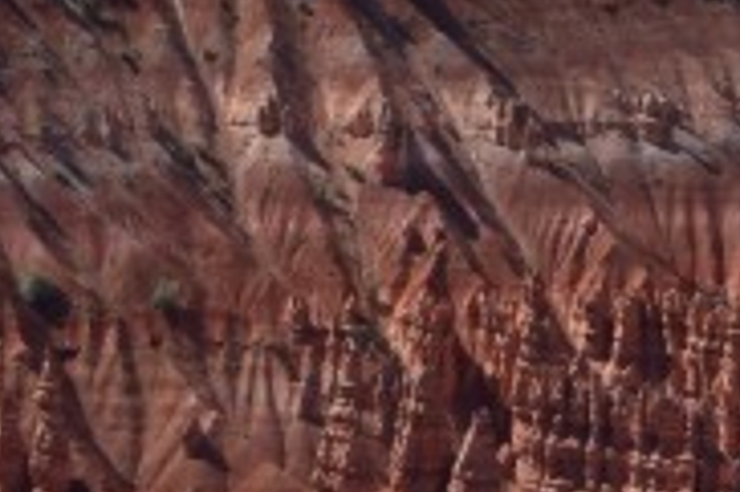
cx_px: 2216
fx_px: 12583
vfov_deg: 2.2
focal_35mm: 613
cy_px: 122
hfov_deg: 3.3
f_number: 11
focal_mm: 55
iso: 360
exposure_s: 1/500
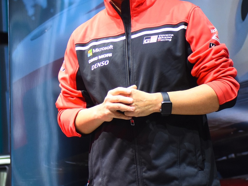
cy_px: 3
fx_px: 1741
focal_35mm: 243
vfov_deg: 6.1
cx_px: 90
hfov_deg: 8.1
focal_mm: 70
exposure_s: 1/400
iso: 800
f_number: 2.8
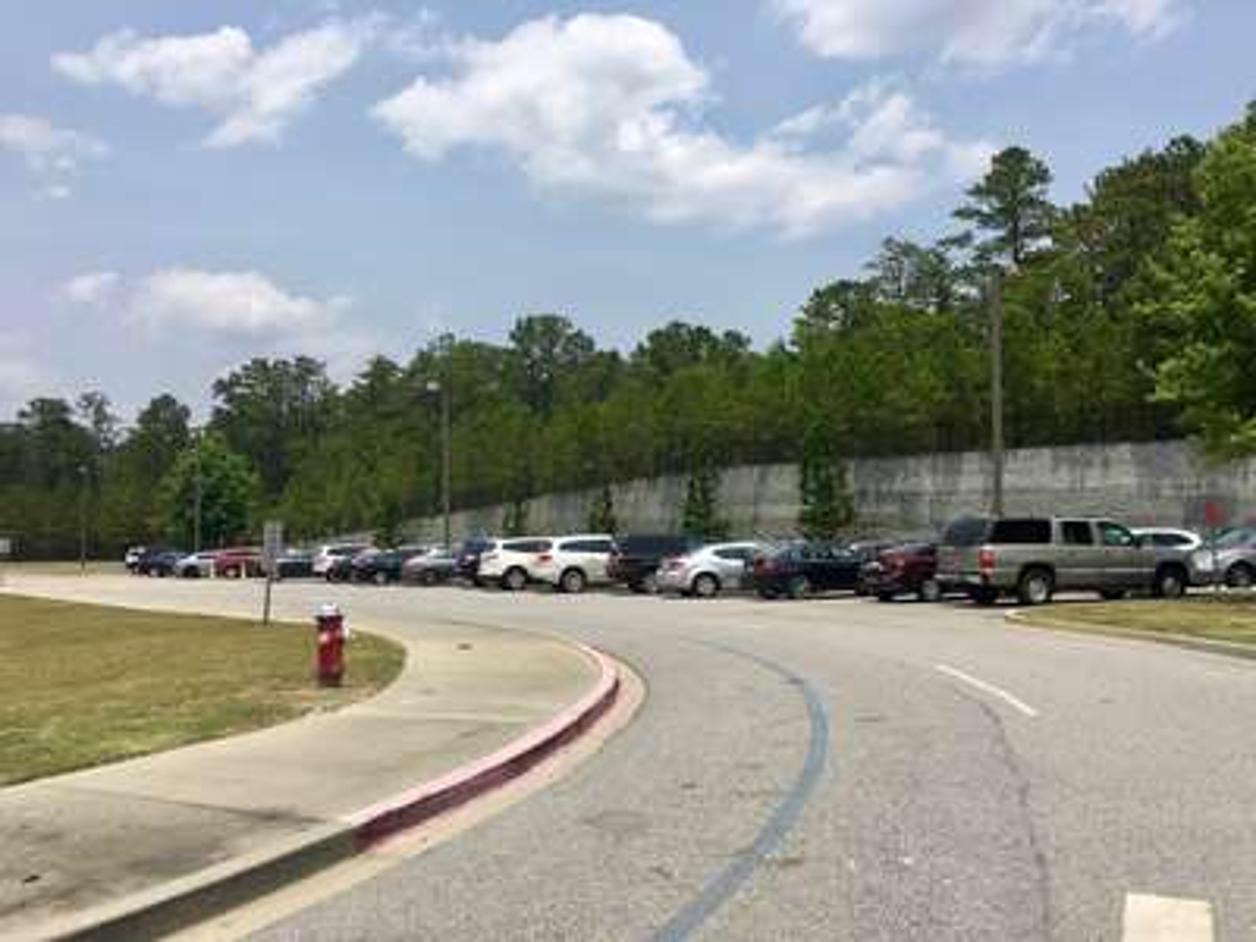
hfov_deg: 61.7
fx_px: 1052
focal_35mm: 29
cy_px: 471
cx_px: 628
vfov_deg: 48.2
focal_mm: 4.15
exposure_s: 1/2404
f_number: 2.2
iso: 25
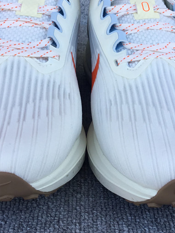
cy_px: 96
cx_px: 104
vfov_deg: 34.9
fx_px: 371
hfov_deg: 26.5
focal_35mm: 55
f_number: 2.4
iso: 25
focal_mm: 3.3
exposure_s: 1/251
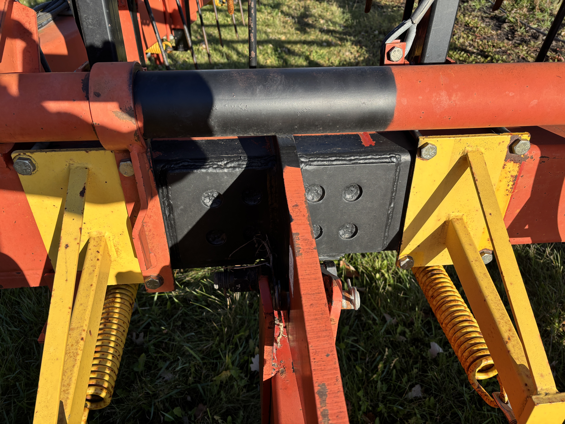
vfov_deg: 53.1
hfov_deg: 67.3
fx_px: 424
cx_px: 282
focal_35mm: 26
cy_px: 212
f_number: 1.6
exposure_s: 1/1263
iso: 50
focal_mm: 5.96
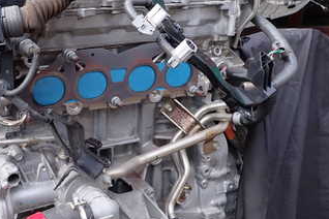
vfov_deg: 27.3
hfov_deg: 39.3
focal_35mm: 49
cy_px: 149
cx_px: 82
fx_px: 448
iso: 100
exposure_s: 1/250
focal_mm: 4.5
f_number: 2.8
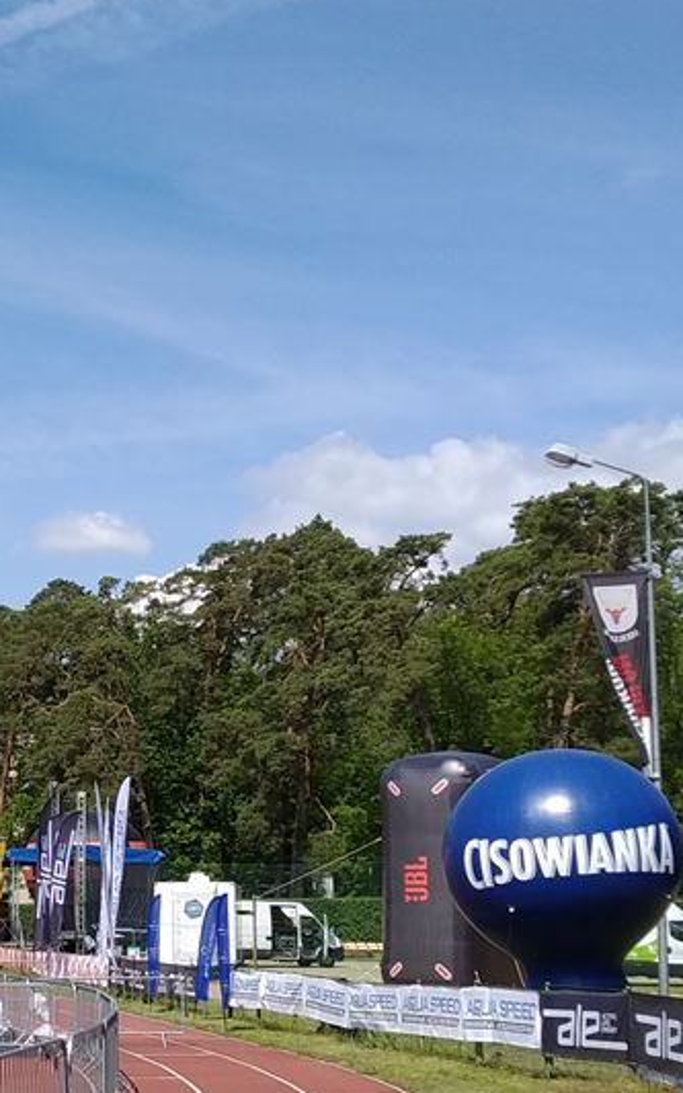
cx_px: -84
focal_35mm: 62
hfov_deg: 19.9
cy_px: 744
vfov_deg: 32.6
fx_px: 1847
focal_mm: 3.82
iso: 100
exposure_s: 1/1267
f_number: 2.2
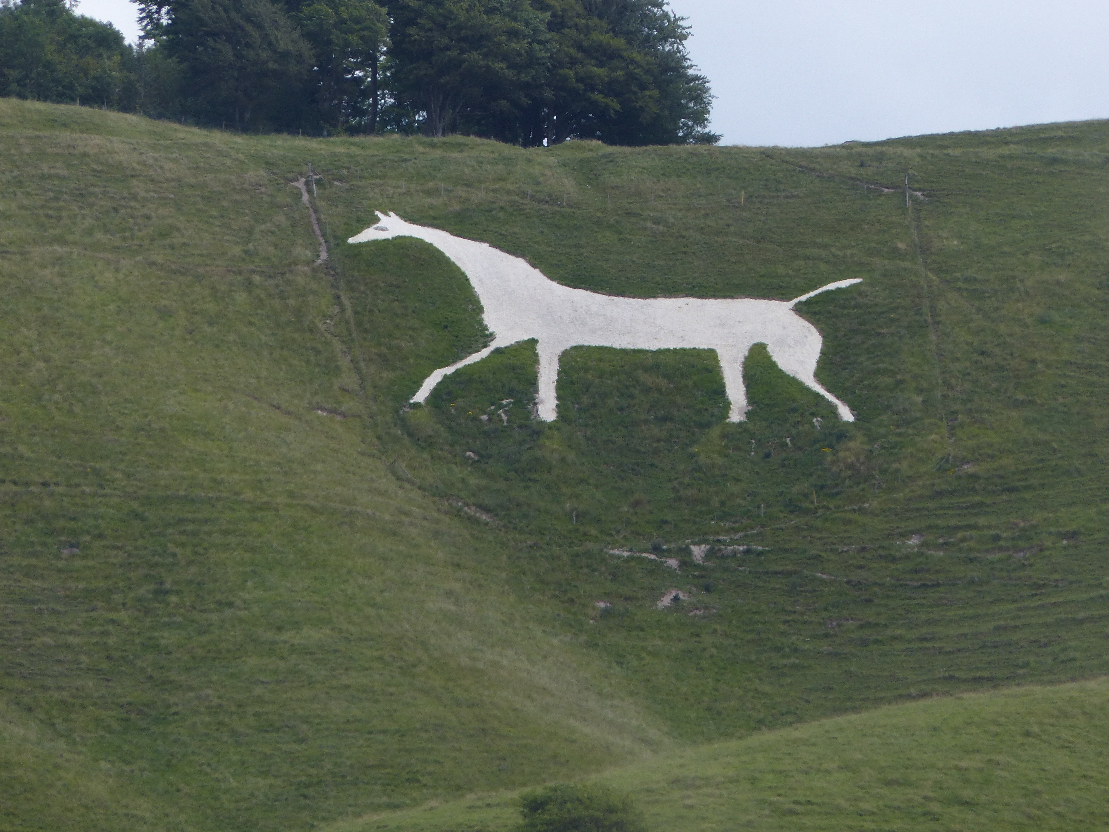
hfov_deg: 3.3
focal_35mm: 600
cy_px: 416
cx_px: 554
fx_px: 19222
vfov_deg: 2.5
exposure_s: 1/1000
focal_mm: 108
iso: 100
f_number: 4
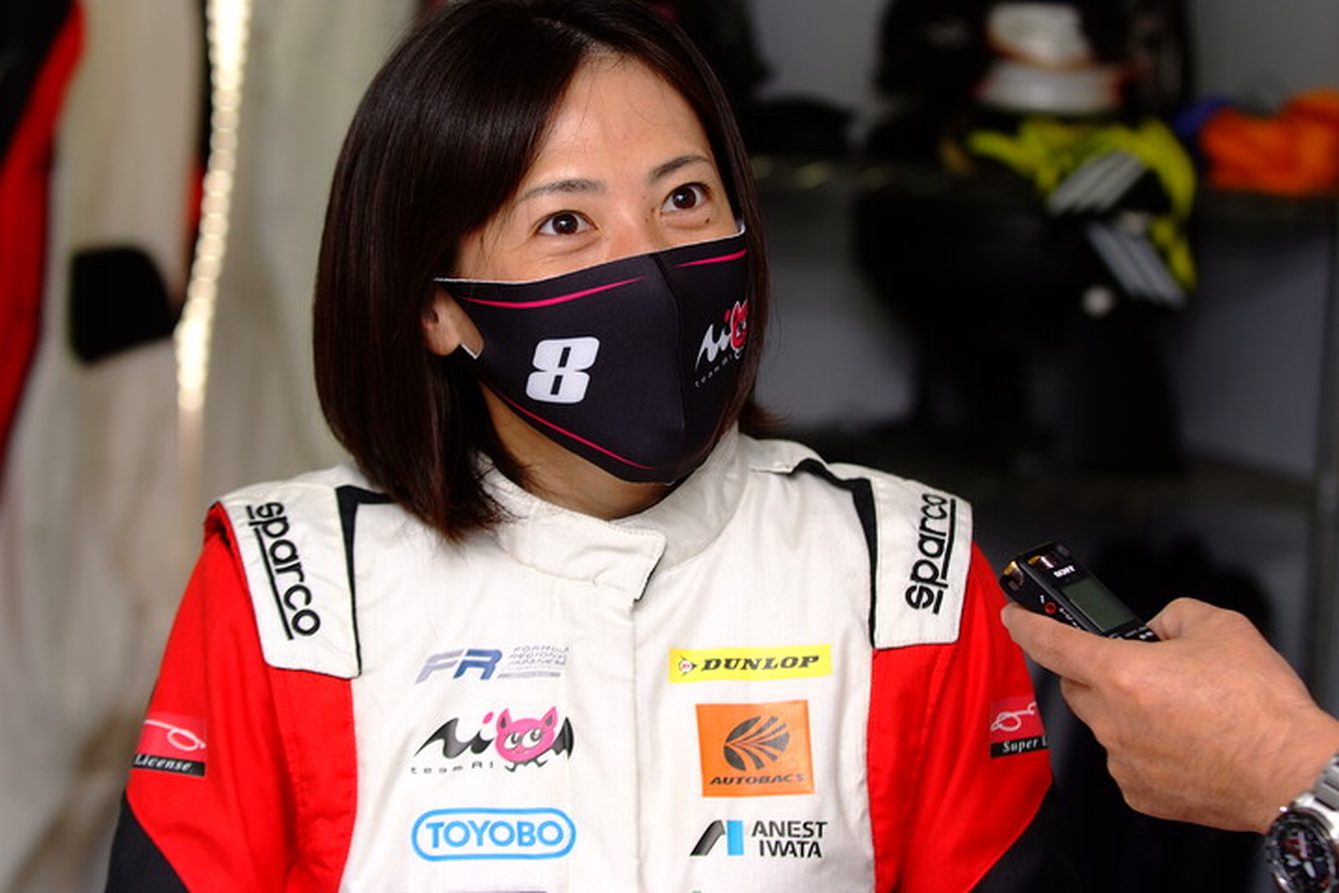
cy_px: 446
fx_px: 3905
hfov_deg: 19.5
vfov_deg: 13.0
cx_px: 670
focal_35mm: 105
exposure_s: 1/60
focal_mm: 70
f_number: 4
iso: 100
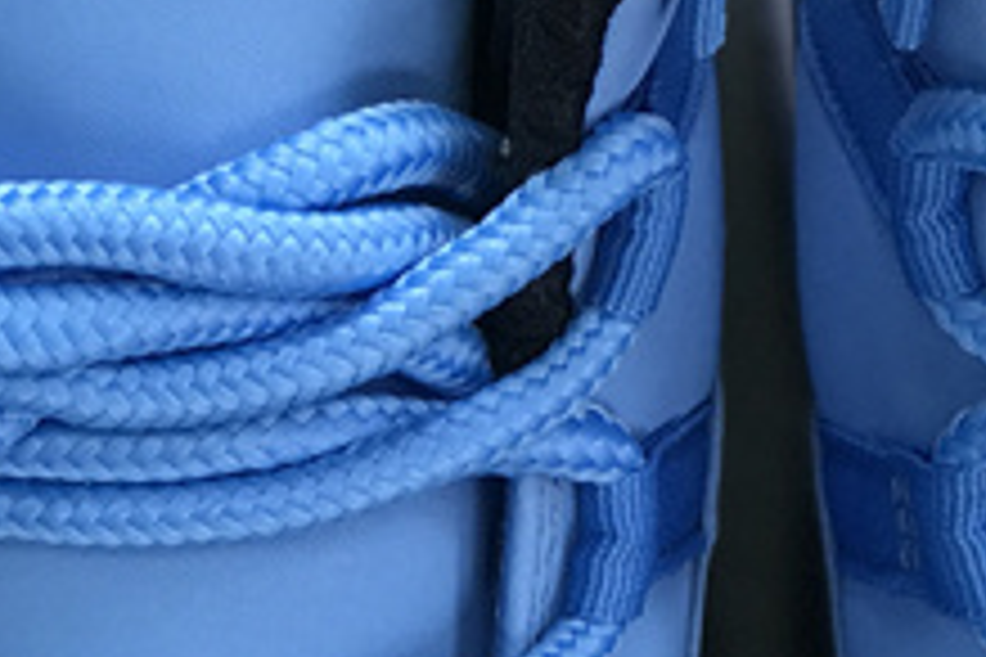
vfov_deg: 6.9
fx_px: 5477
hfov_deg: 10.2
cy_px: 137
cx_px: 882
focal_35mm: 200
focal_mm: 6.6
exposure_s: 1/50
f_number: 2.8
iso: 32
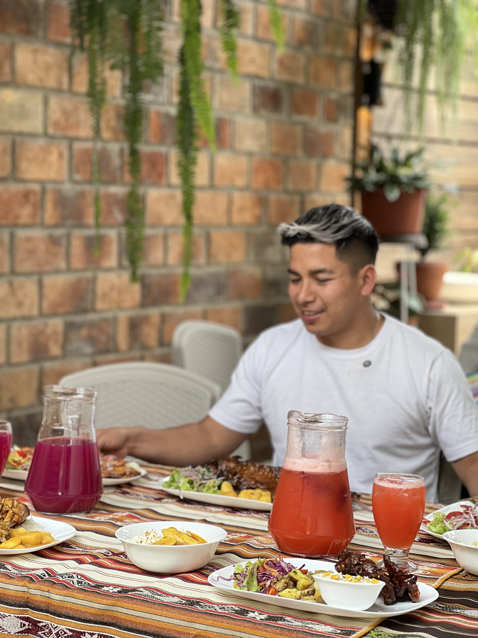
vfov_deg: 25.3
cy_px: 319
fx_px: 1418
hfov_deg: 19.1
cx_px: 239
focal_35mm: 77
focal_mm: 9
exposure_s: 1/121
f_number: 2.8
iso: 32
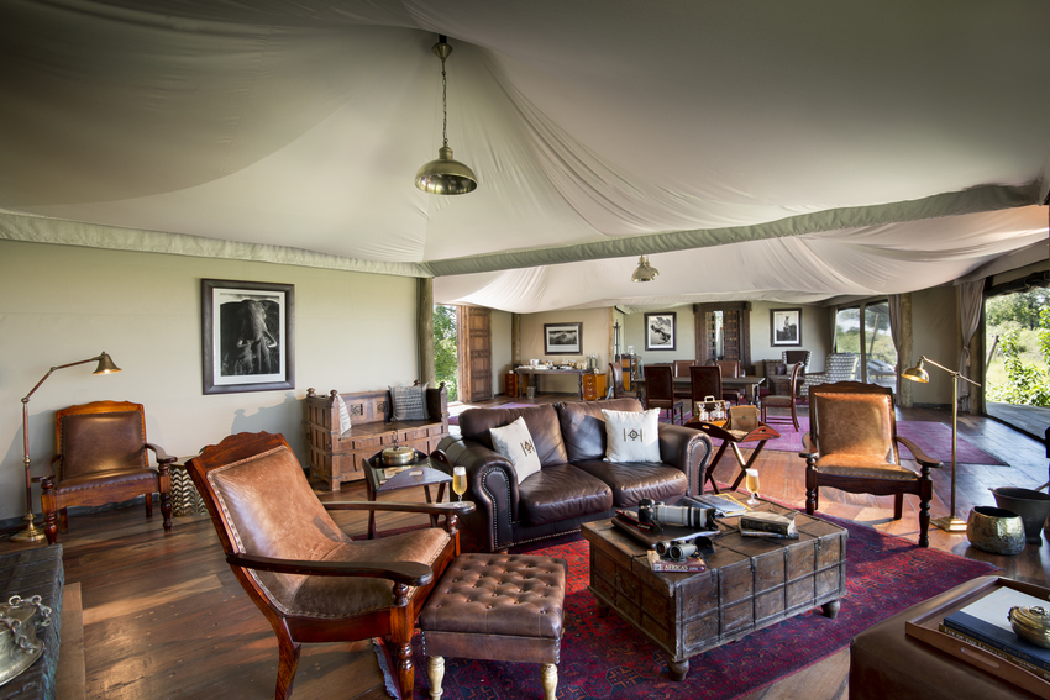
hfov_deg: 96.7
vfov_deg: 73.8
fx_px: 467
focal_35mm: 16
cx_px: 525
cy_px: 350
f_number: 9.5
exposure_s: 1/1.43
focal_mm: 16
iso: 200
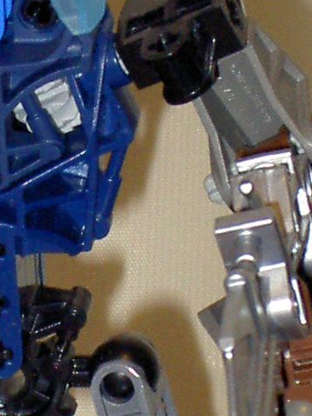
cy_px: 385
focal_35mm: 491
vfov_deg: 4.0
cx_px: -139
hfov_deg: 3.0
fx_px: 5901
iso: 200
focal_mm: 16.8
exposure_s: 1/100
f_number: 4.9
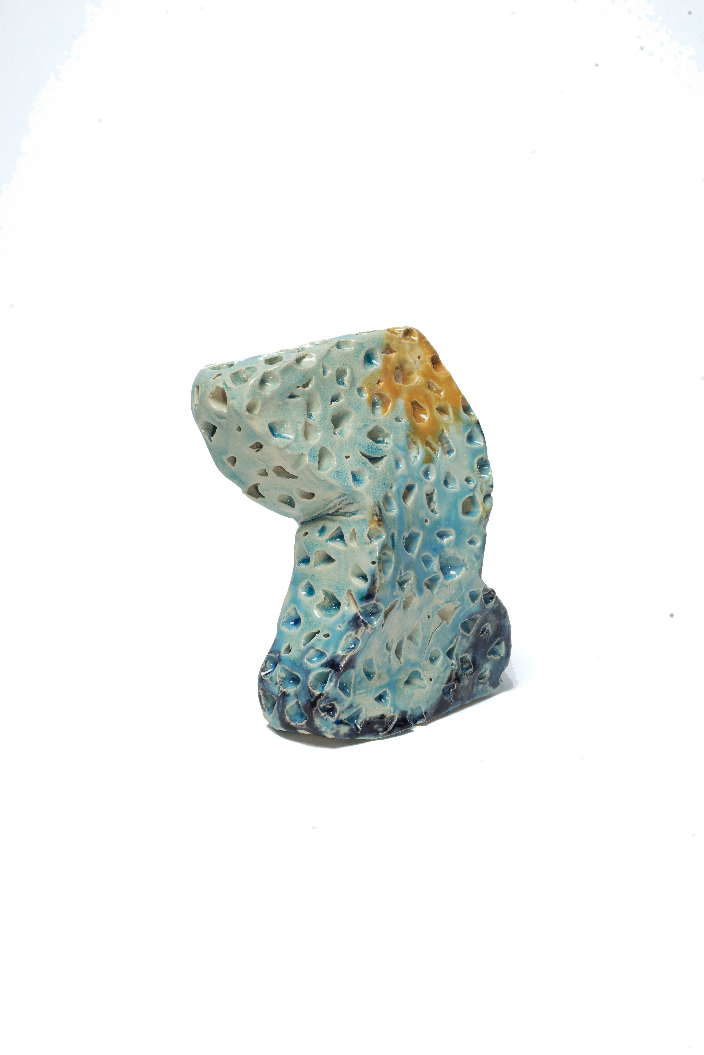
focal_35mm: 50
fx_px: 1465
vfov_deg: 39.6
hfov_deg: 27.0
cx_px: 352
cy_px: 528
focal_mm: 50
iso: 250
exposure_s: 1/160
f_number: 14
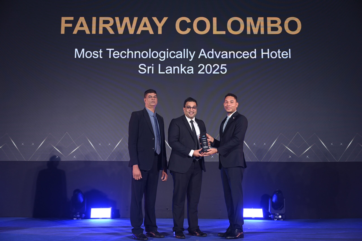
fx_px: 412
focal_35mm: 41
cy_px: 120
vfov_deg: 32.6
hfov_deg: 47.4
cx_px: 181
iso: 640
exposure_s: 1/160
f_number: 2.8
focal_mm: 41
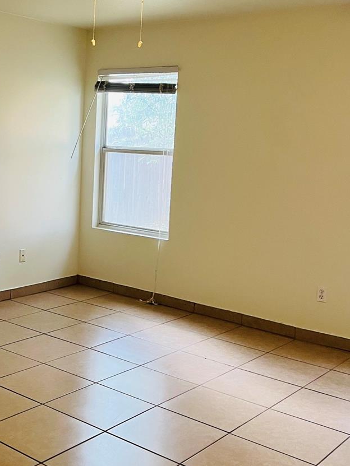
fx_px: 647
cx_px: 81
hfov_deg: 29.7
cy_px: 211
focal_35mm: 48
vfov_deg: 39.6
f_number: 1.5
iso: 125
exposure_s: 1/60
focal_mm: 5.7
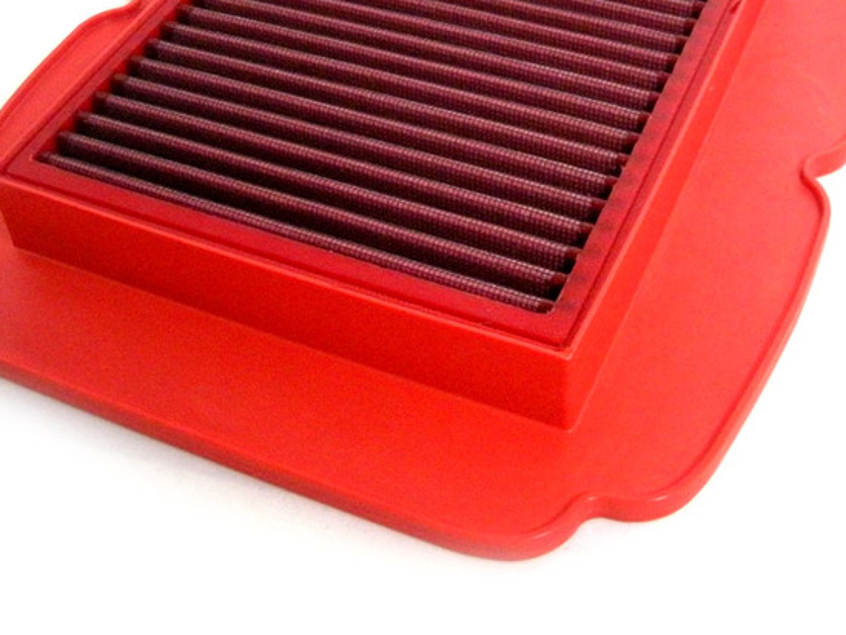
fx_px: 1247
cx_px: 459
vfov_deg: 28.3
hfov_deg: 37.5
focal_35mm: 51
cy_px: 191
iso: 516
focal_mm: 5.7
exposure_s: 1/125
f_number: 2.8
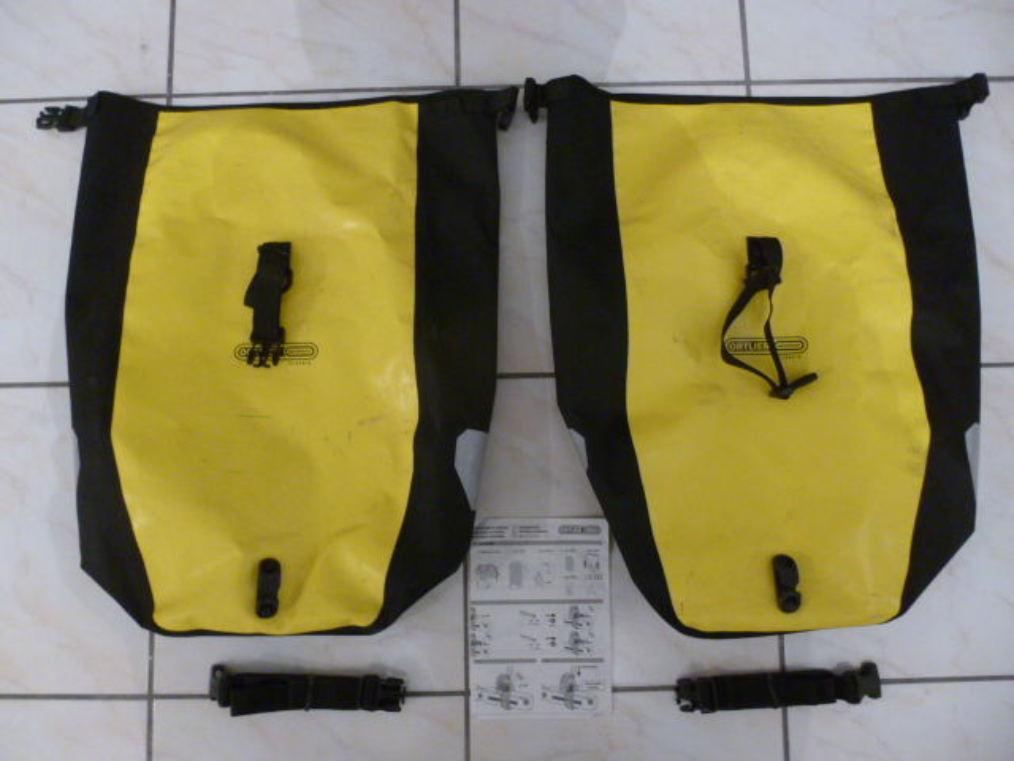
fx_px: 732
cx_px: 507
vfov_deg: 54.9
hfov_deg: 69.4
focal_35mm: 25
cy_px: 380
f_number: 3.1
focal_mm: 4.5
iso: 400
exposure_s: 1/6
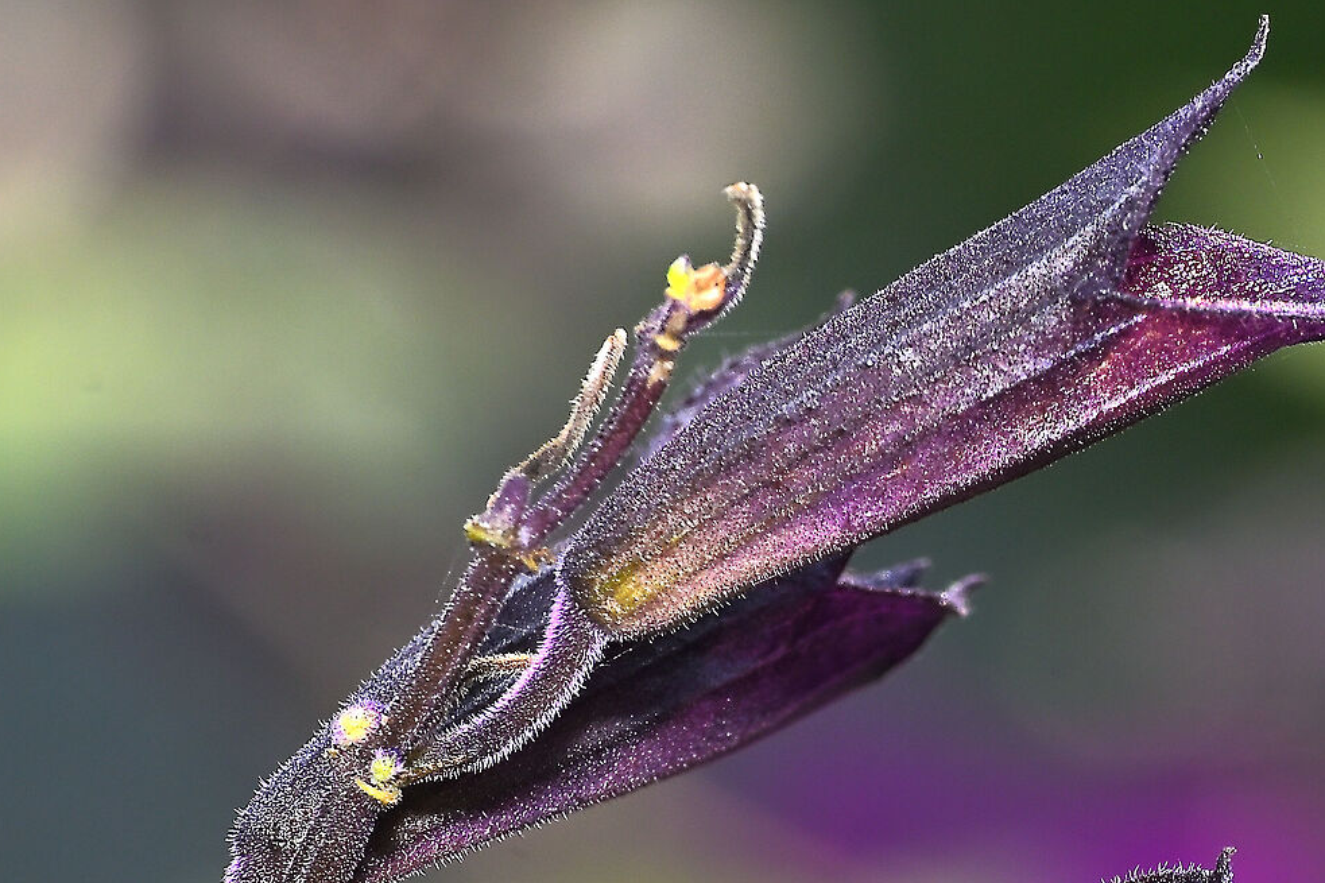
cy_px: 1034
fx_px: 15500
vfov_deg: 3.3
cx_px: 1374
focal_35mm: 421
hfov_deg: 4.9
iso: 100
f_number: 16
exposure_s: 1/60
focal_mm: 115
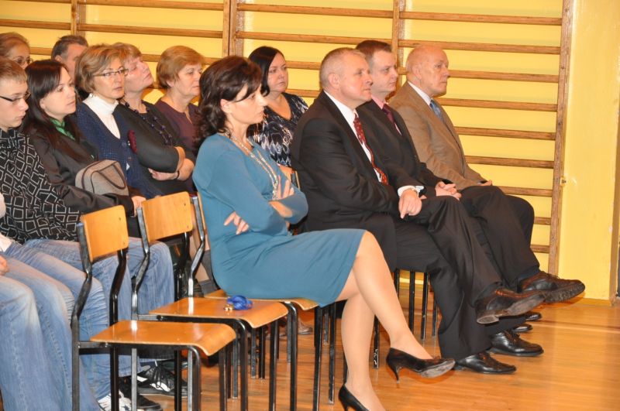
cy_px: 206
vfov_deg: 13.0
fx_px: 1806
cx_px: 310
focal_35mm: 105
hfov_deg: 19.5
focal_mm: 70
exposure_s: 1/60
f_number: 5.6
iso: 800
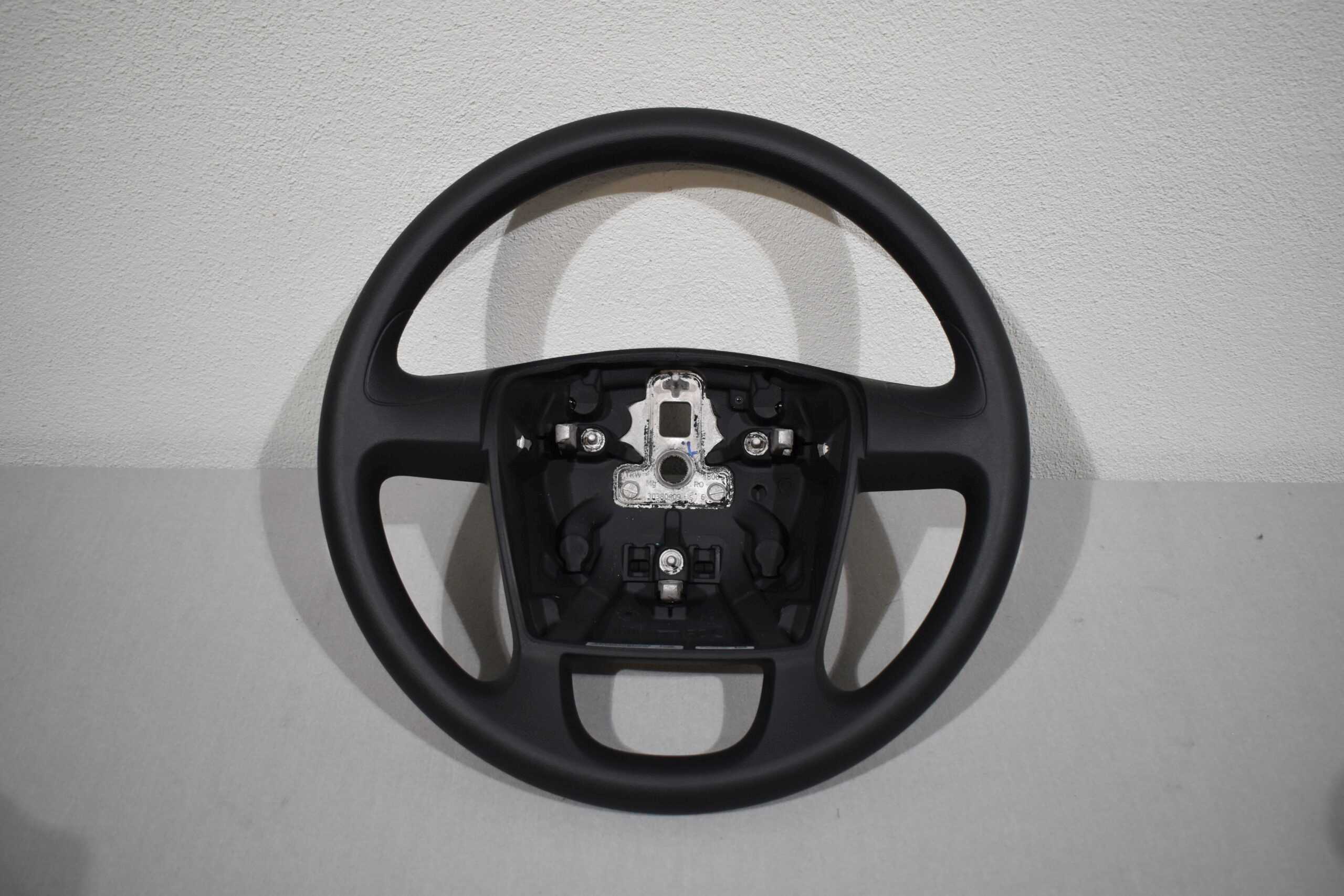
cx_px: 672
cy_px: 448
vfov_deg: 40.0
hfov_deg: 57.2
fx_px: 1232
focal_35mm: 33
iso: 800
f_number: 3.8
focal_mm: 22
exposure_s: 1/250
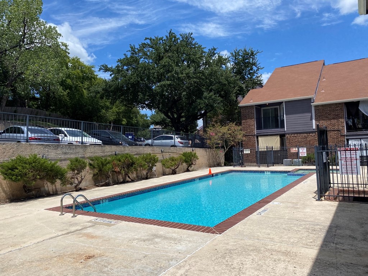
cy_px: 138
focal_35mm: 26
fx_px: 276
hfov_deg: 67.3
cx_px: 184
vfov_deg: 53.1
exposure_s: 1/4274
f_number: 1.8
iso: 32
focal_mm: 4.25
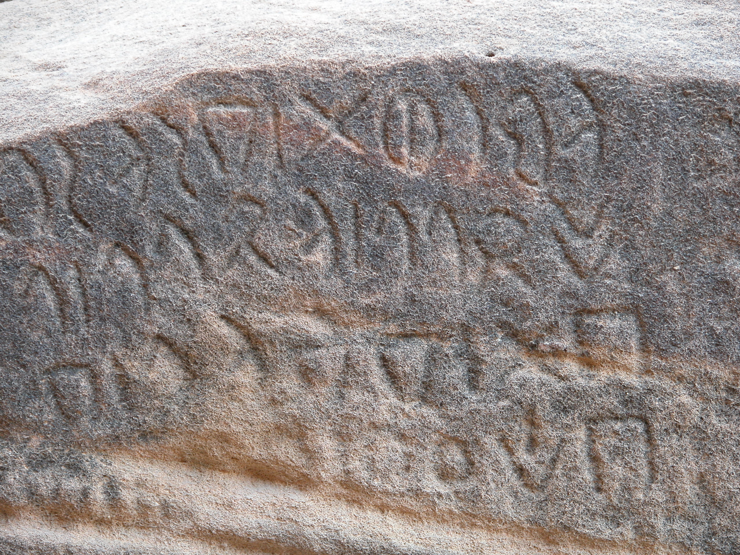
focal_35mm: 161
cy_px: 278
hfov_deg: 12.3
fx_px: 3442
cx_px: 370
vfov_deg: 9.2
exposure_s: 1/5.3
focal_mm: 41.1
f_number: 3.9
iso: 100
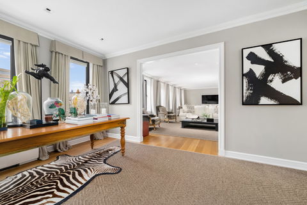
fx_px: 119
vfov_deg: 81.2
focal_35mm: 14
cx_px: 154
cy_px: 102
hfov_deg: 104.3
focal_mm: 14
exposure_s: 1
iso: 1600
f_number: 13
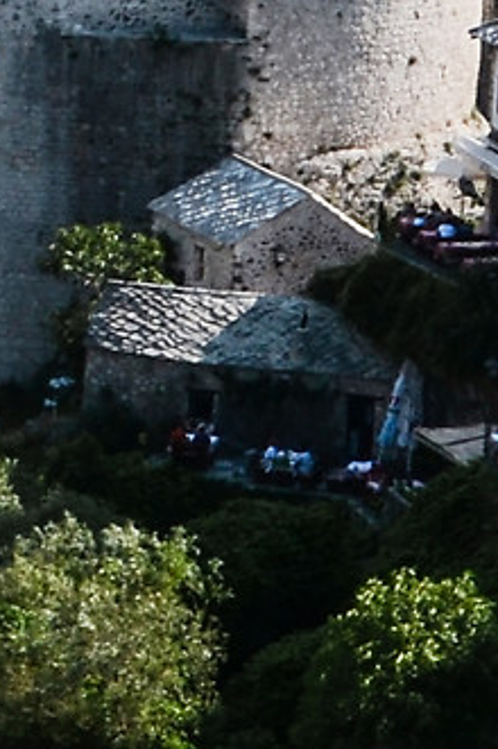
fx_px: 4075
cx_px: -555
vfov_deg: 10.4
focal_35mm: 196
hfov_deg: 6.7
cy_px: -7
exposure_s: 1/160
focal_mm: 18
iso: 100
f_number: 11
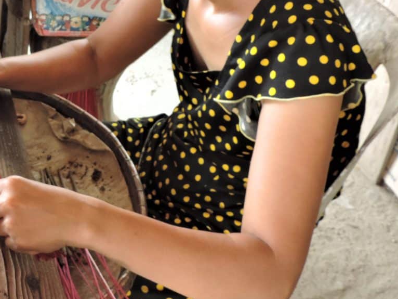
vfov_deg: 23.3
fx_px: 713
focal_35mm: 62
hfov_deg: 30.0
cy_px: 54
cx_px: 46
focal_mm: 5.8
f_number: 3.2
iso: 400
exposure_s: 1/30
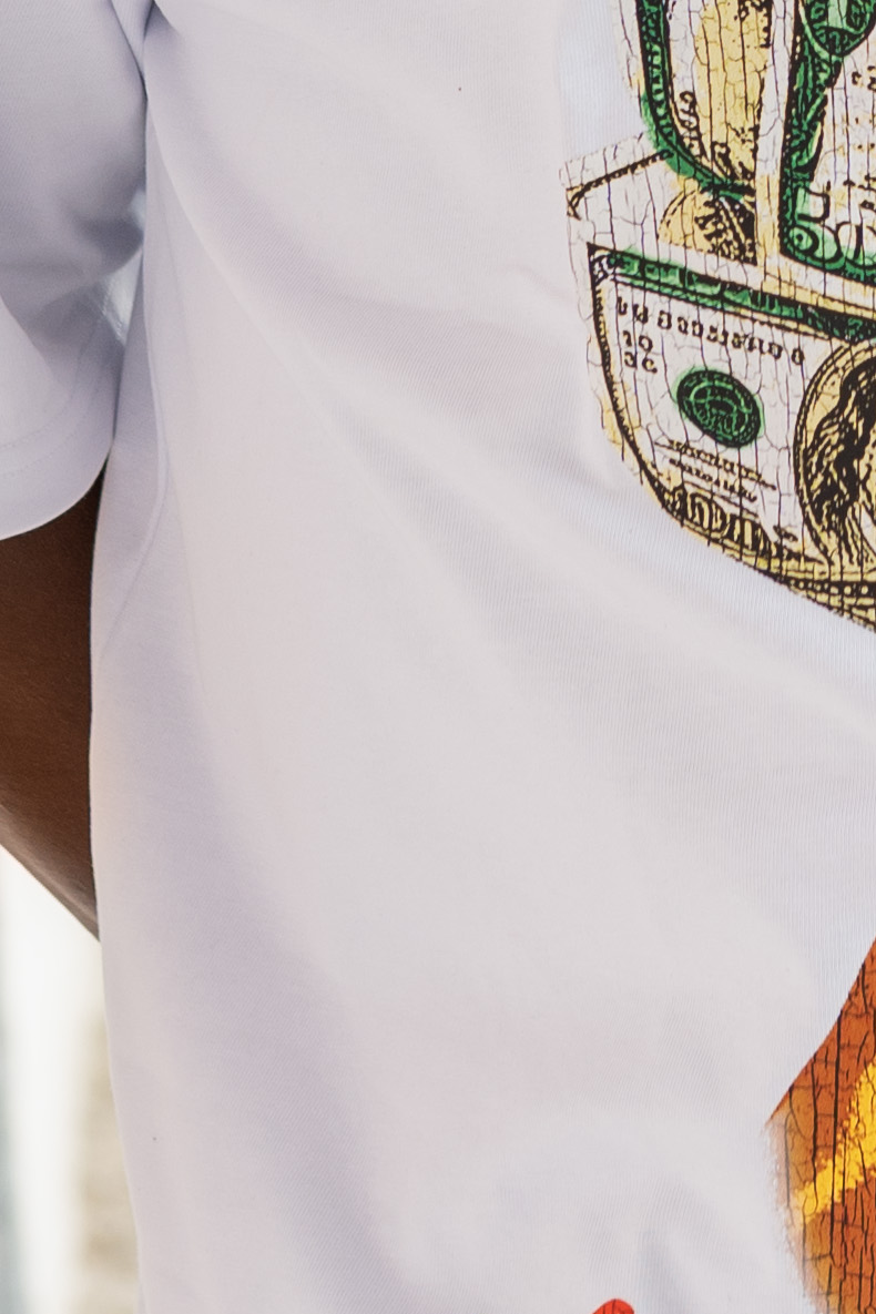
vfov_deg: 9.7
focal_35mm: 207
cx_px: 1011
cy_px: -559
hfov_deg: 6.6
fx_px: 7555
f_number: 2.8
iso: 200
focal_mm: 35
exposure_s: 1/320
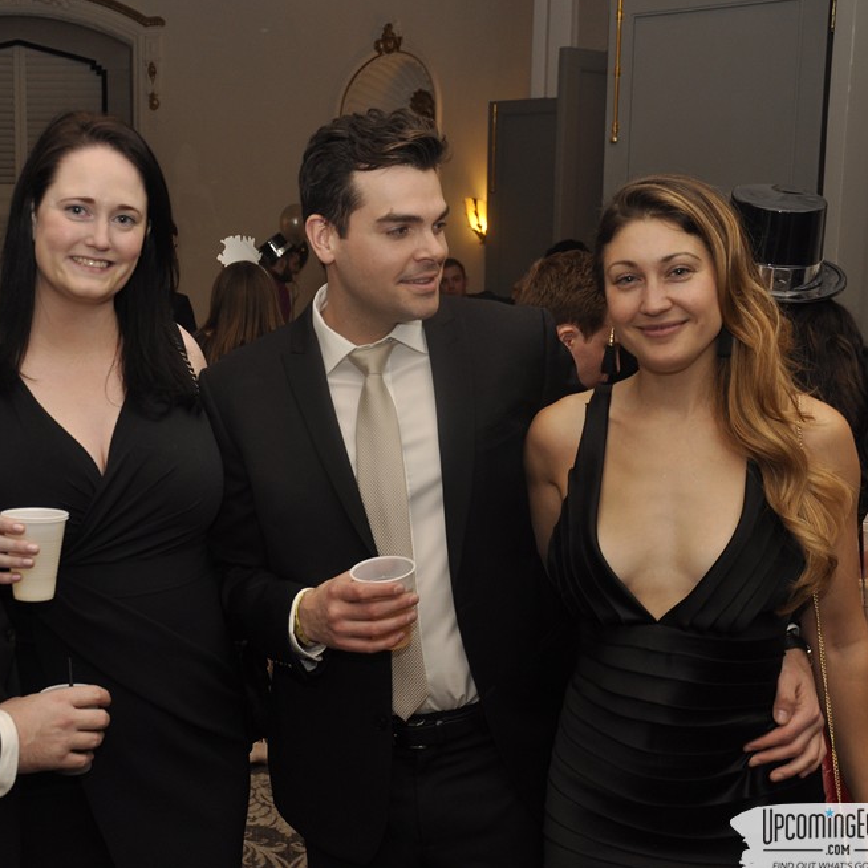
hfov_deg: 34.6
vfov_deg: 34.9
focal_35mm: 49
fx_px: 1380
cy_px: 434
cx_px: 291
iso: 400
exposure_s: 1/60
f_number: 5
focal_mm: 25
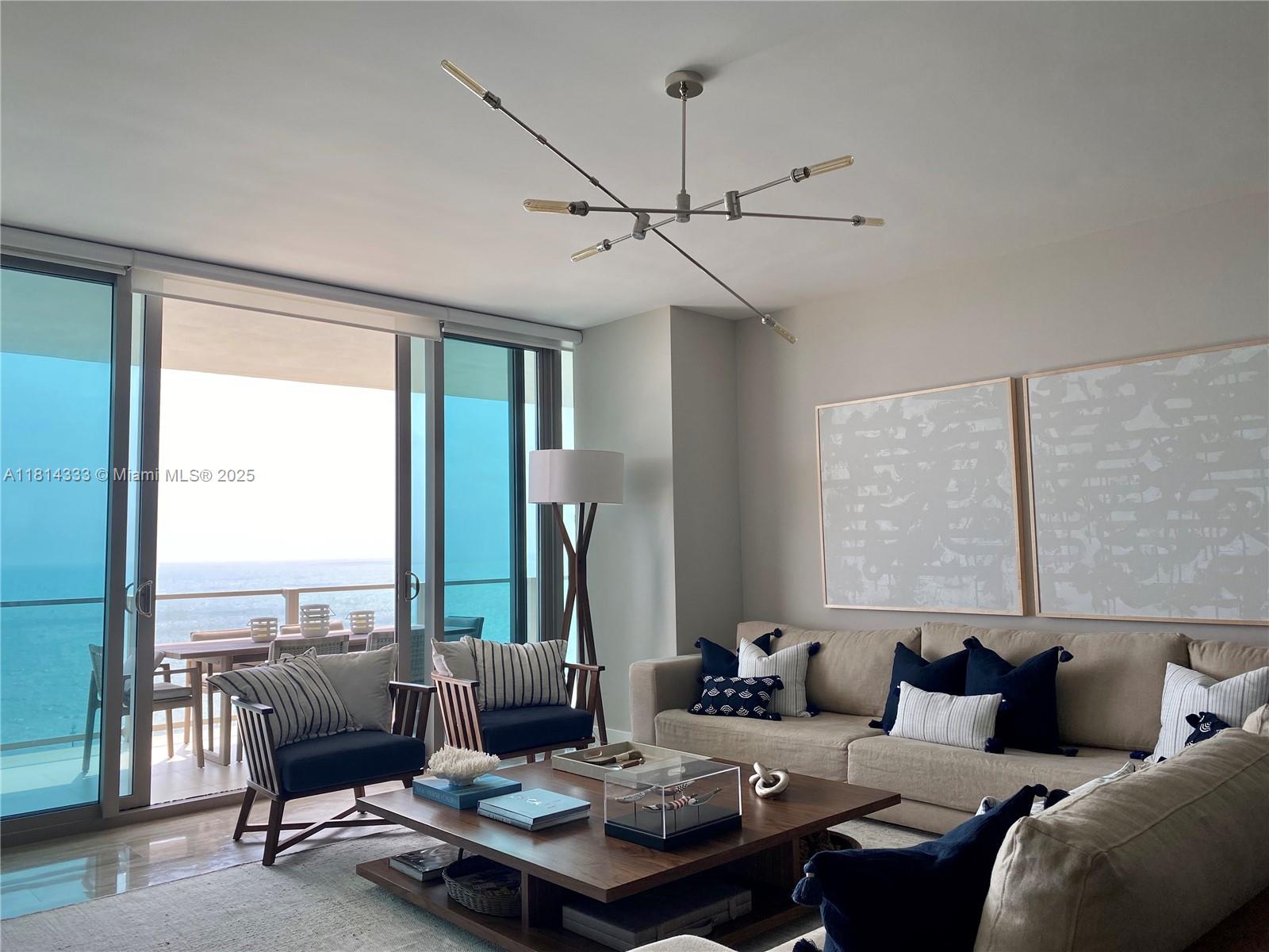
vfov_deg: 53.1
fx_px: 953
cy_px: 476
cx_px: 634
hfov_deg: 67.3
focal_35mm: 26
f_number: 1.8
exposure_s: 1/577
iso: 32
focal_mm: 4.25
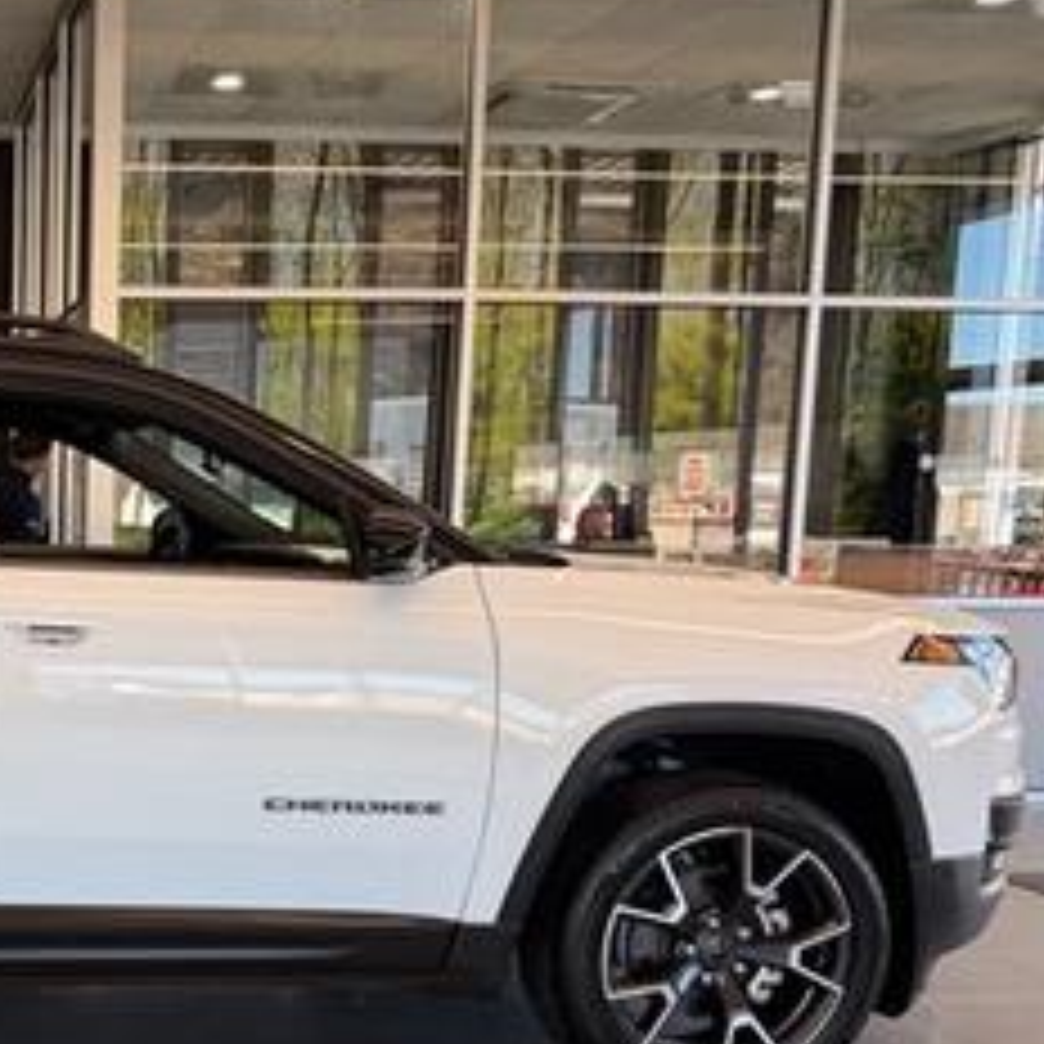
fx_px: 1570
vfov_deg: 36.3
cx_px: -50
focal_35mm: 46
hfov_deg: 33.1
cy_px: 716
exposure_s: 1/196
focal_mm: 6.76
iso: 64
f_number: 1.78
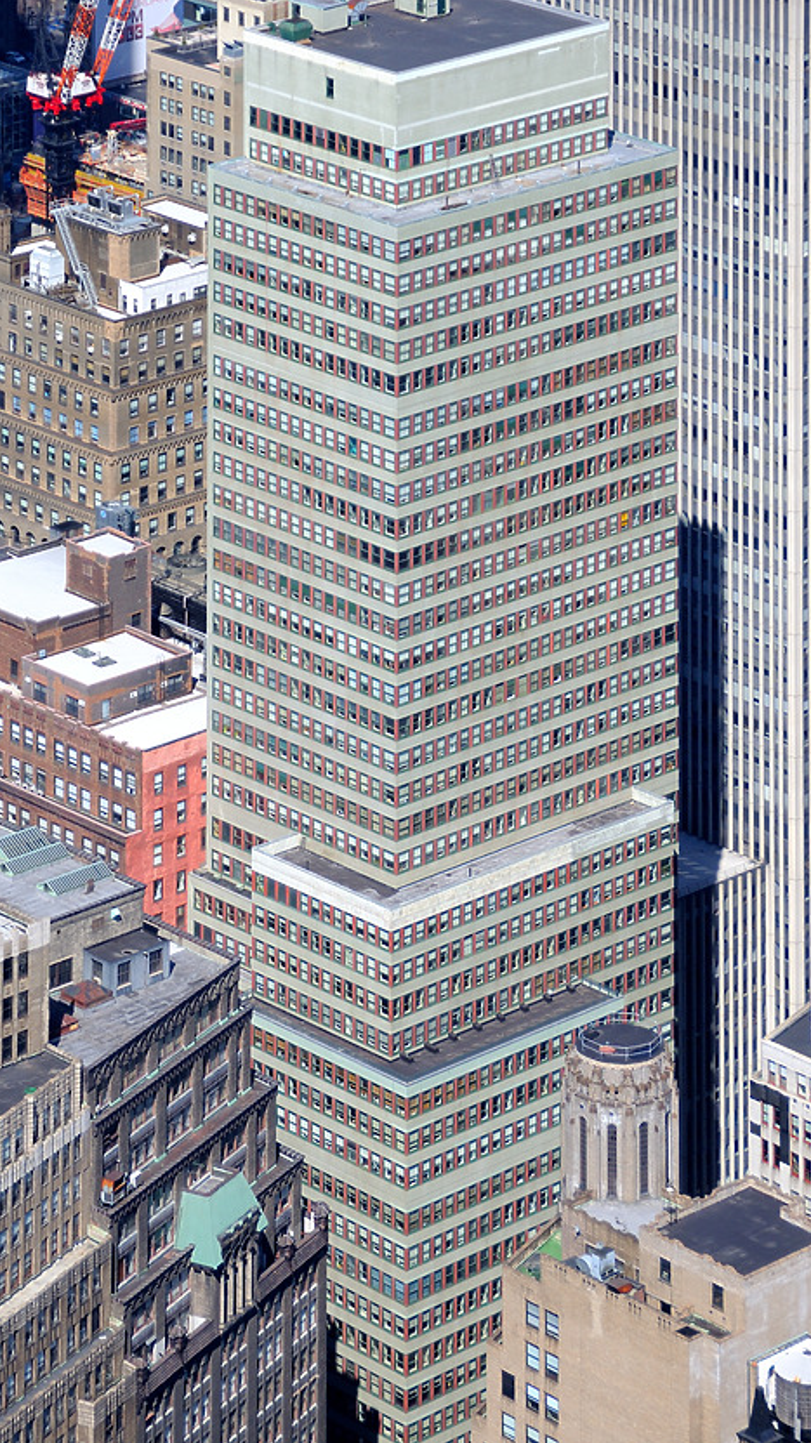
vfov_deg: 14.9
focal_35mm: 145
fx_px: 5531
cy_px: 681
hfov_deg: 8.4
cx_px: 403
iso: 200
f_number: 5.6
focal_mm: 85
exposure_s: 1/1000
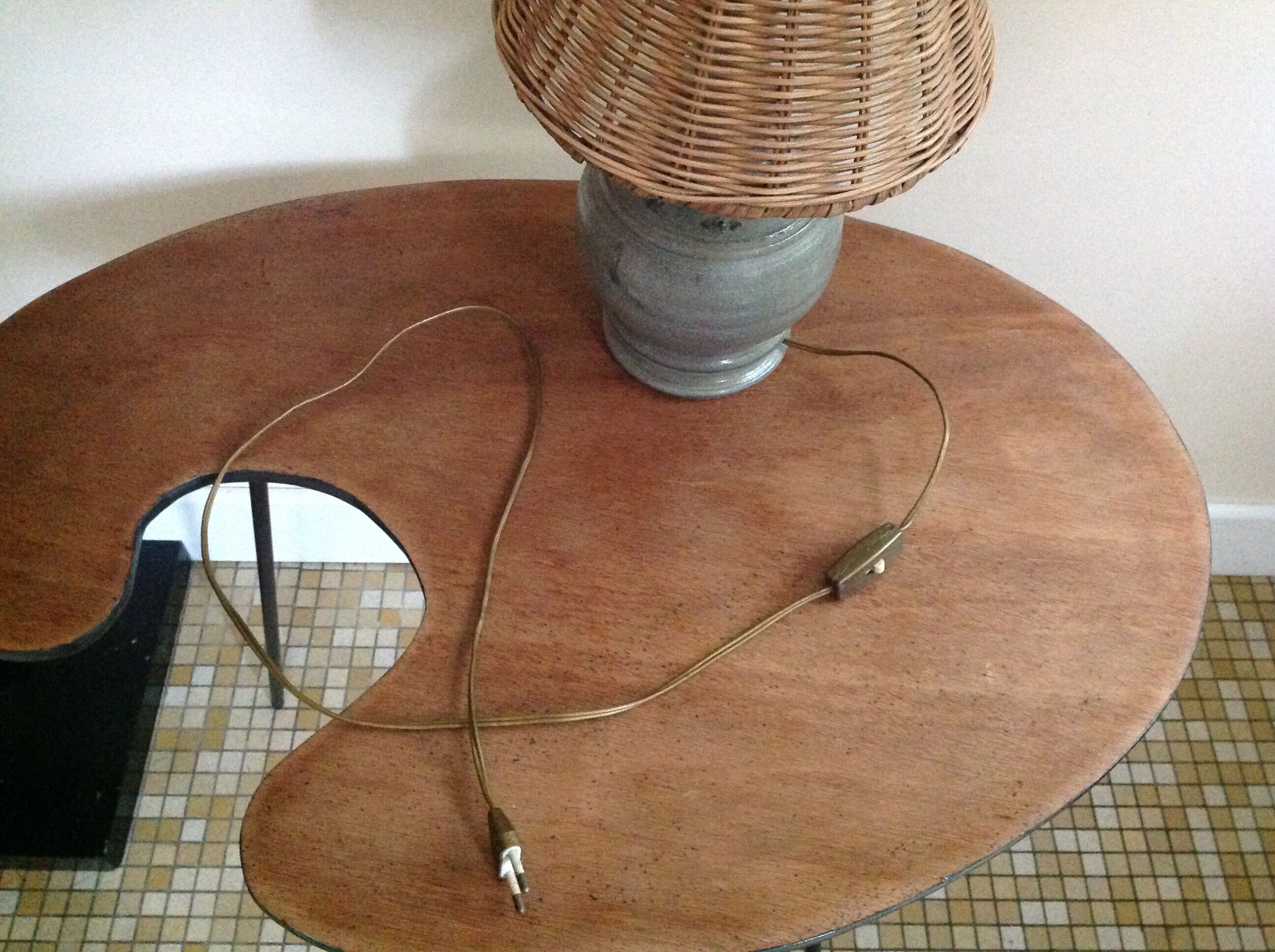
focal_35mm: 35
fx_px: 1287
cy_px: 476
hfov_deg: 52.7
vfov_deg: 40.6
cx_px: 638
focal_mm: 4.28
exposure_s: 1/15
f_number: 2.4
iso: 800
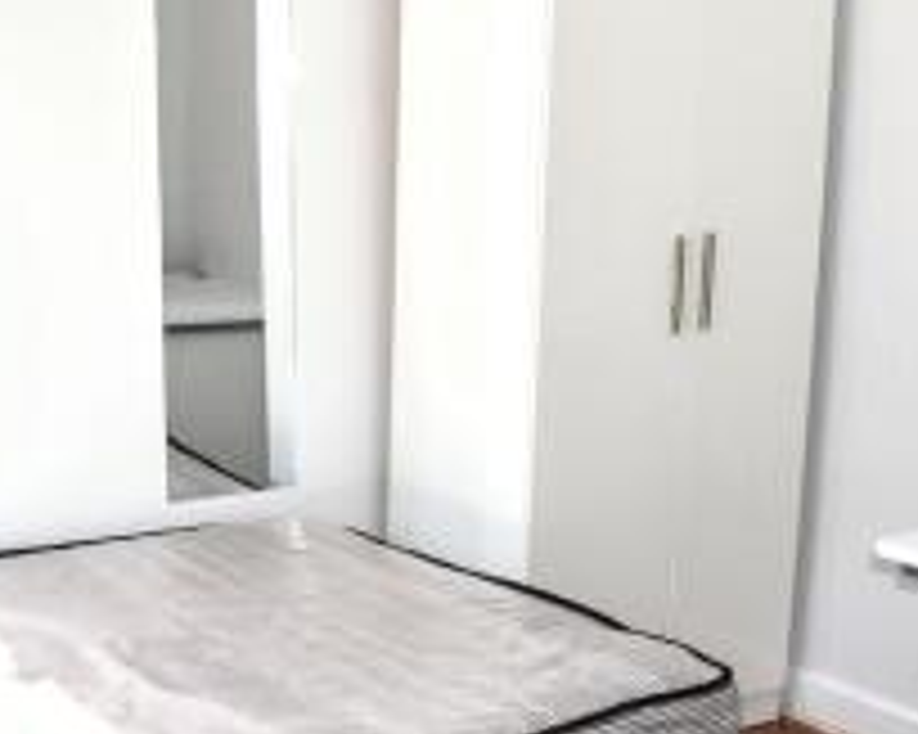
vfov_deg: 25.8
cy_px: 372
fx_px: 1602
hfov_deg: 31.4
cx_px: 225
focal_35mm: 59
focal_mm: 18
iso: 100
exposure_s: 1/200
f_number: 7.1
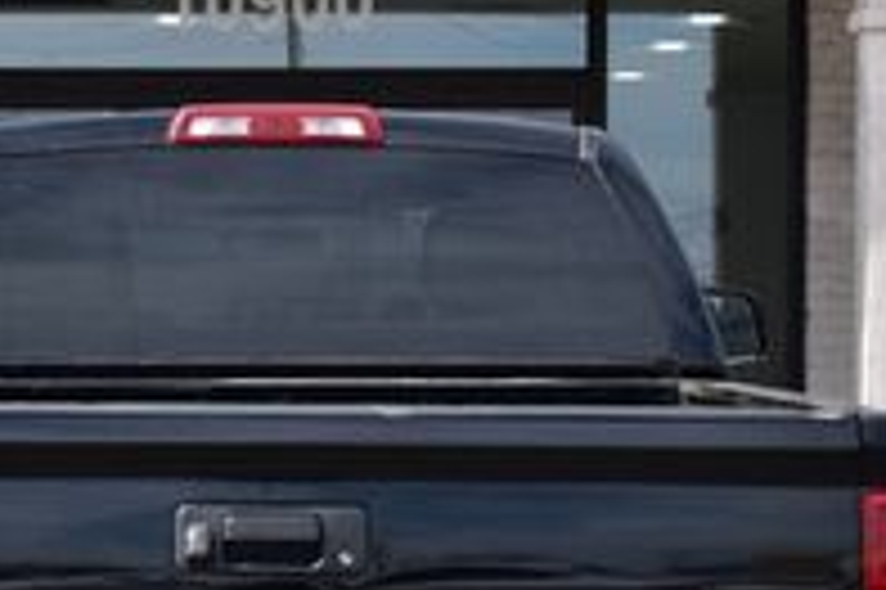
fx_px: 3483
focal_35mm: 142
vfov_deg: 9.6
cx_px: 283
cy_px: 500
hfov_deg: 14.5
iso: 400
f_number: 11
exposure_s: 1/400
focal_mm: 29
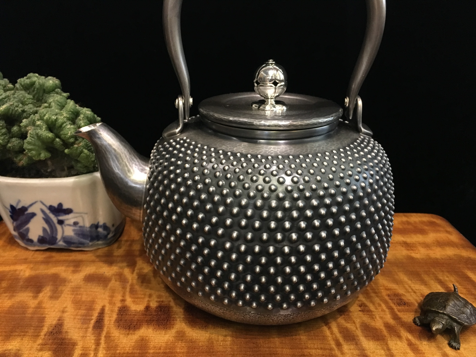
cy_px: 178
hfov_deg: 61.7
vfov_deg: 48.2
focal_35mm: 29
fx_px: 399
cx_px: 238
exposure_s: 1/17
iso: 200
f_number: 2.2
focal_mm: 4.15
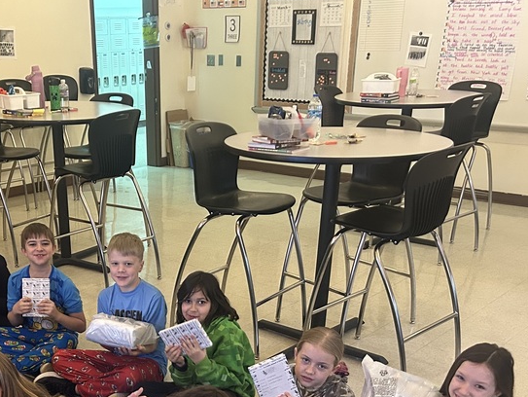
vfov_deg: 28.4
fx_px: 748
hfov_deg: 38.2
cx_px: 158
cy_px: 369
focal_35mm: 49
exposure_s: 1/40
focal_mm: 5.7
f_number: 1.5
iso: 500
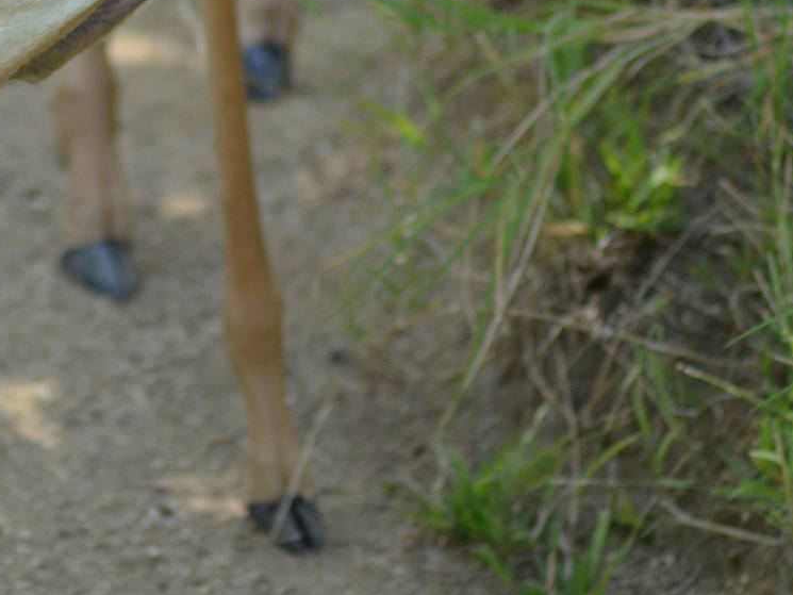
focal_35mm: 680
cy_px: 208
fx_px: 15580
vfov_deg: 2.2
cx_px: 94
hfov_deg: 2.9
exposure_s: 1/500
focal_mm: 220
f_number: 4.8
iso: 1100
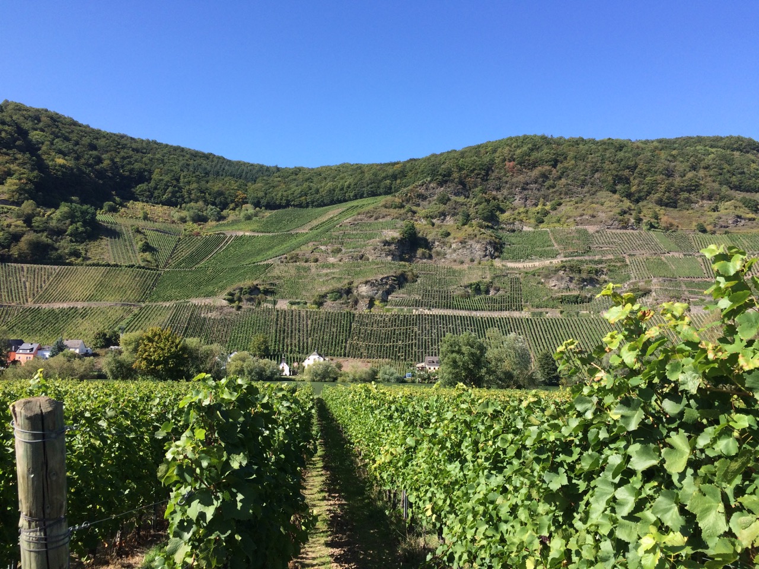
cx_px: 380
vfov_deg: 48.2
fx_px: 636
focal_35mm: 29
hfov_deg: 61.7
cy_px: 284
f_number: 2.2
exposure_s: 1/1053
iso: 32
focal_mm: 4.15
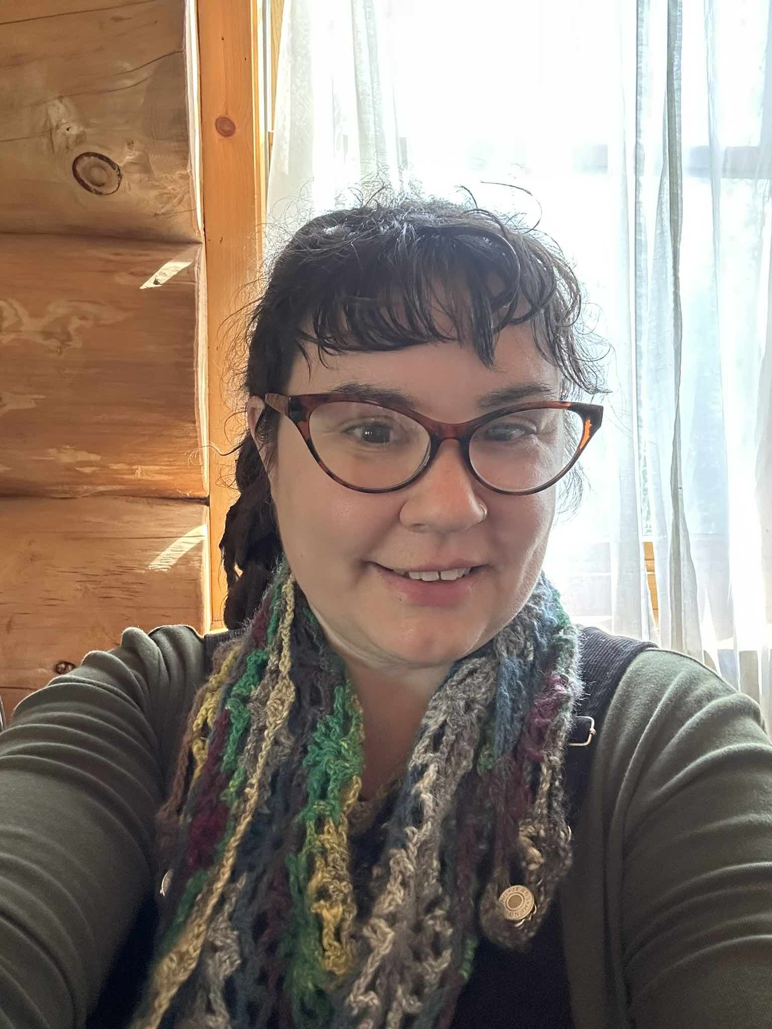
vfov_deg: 60.0
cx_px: 386
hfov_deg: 46.8
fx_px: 892
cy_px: 514
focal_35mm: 30
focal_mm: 2.69
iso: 320
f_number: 1.9
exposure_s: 1/54
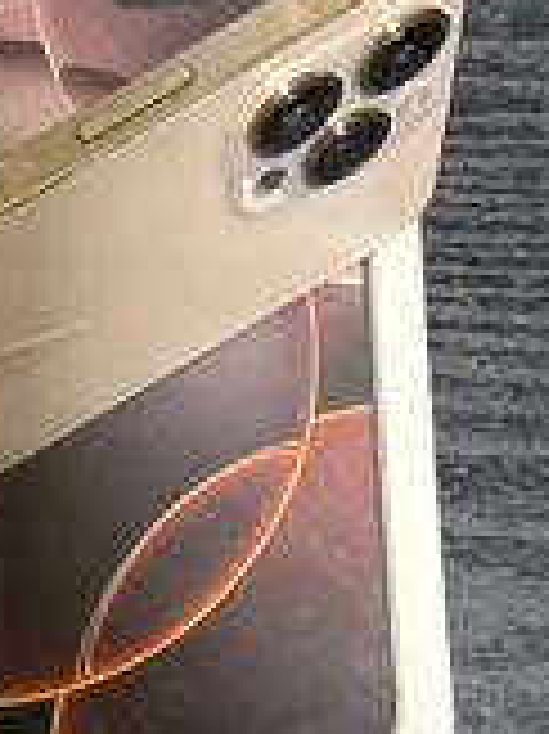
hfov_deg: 24.5
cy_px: 486
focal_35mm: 59
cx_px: 140
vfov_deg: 32.5
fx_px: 1249
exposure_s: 1/60
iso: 640
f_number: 1.78
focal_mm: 6.76
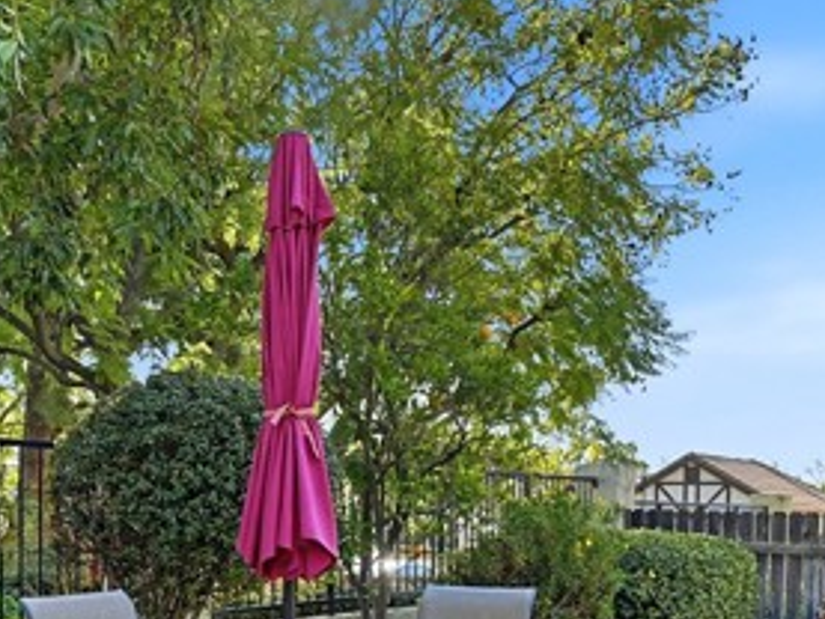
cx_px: 366
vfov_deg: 34.7
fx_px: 954
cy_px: 512
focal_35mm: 40
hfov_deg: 46.7
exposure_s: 1/1600
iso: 400
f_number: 5
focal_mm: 12
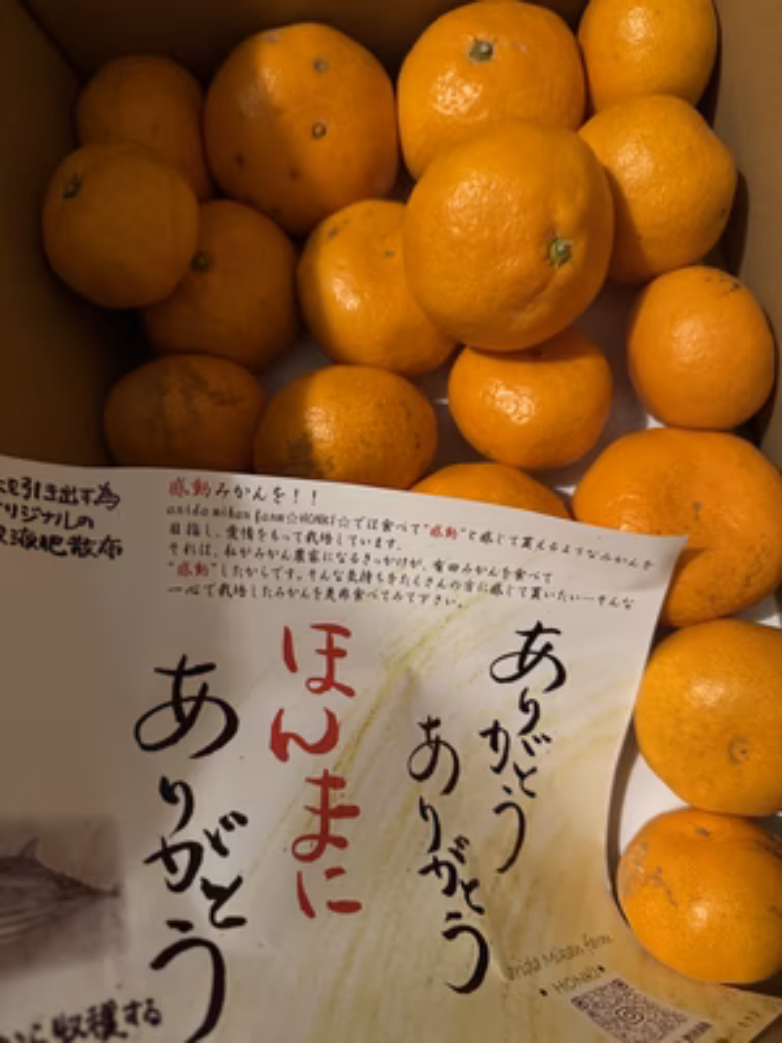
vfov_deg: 71.6
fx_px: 723
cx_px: 391
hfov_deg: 56.8
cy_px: 522
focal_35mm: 24
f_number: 1.78
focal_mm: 6.76
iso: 1000
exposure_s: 1/38
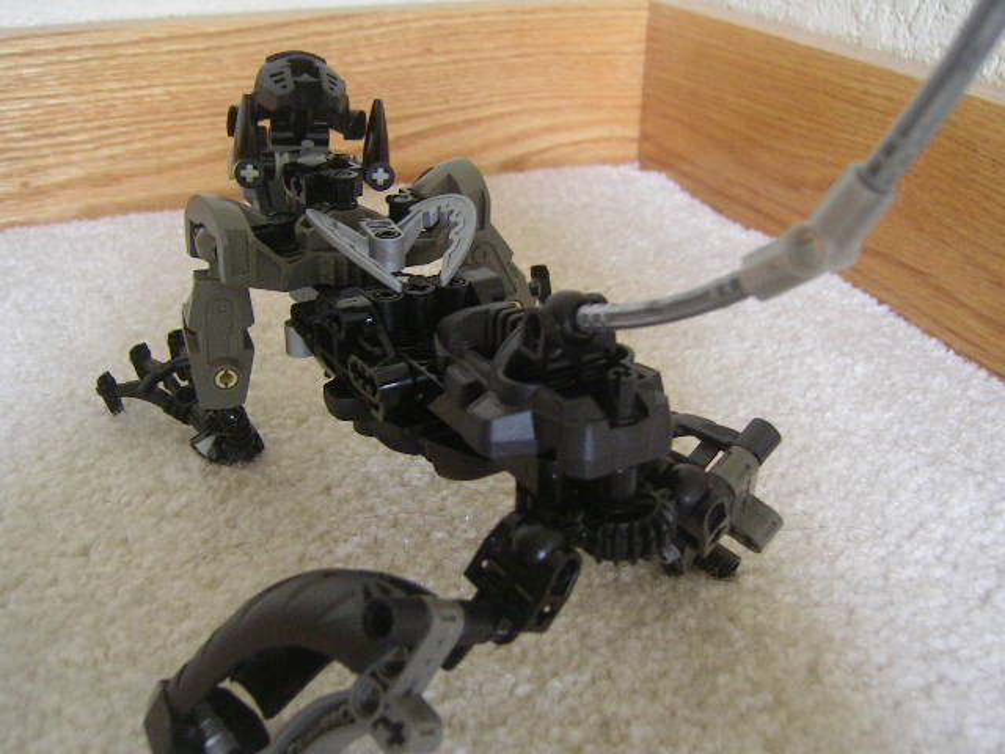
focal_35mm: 36
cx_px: 502
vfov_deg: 39.7
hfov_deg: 51.4
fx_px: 1045
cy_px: 377
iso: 100
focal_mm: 5.6
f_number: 2.8
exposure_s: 1/3
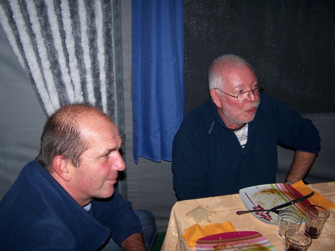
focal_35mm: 38
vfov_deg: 37.7
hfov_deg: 49.0
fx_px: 368
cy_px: 126
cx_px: 168
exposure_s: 1/60
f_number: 2.8
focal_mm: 6.3
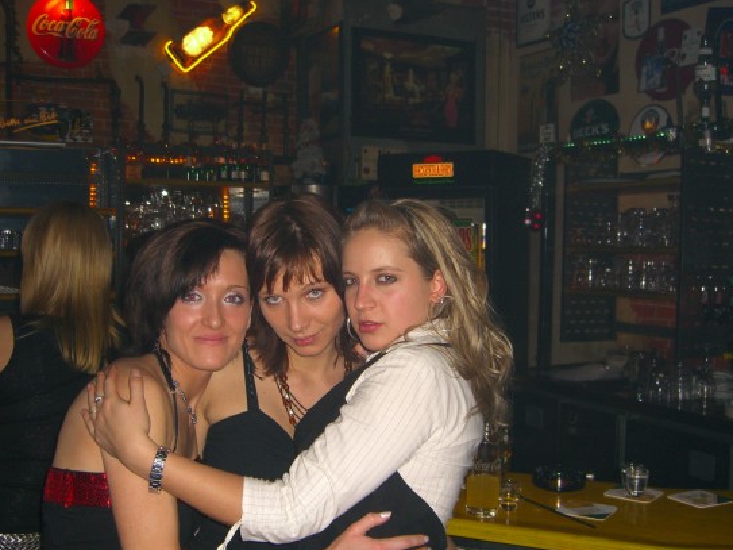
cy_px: 296
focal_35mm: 42
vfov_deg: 34.3
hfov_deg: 44.8
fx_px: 889
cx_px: 337
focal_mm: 7.9
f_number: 2.8
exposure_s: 1/60
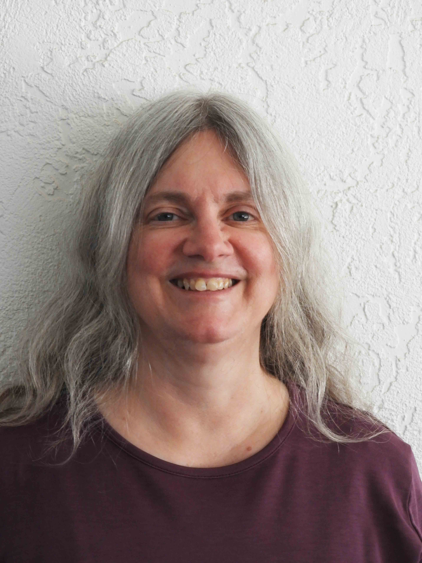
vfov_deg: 27.8
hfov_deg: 21.0
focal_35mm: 70
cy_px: 282
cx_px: 211
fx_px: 1138
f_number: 4.5
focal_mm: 12.5
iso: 320
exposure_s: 1/30
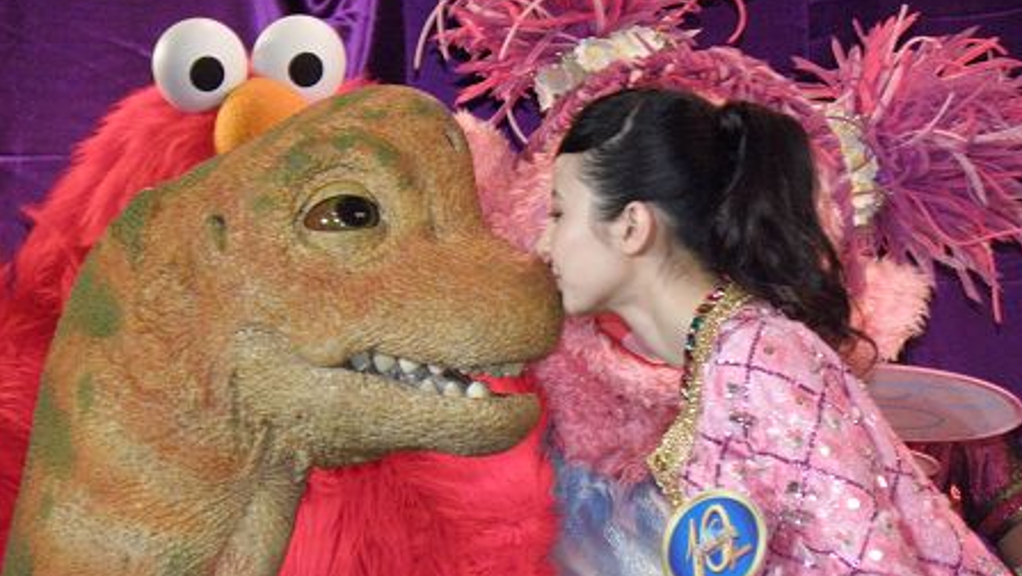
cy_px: 320
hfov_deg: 6.5
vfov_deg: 3.7
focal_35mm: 330
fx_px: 8948
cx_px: 512
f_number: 4.5
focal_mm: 53.66
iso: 640
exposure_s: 1/250
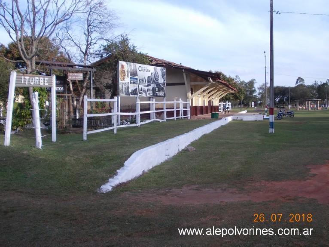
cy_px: 124
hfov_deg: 49.0
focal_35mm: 38
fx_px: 361
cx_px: 164
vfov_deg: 37.7
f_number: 3.1
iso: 80
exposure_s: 1/500
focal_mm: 5.3
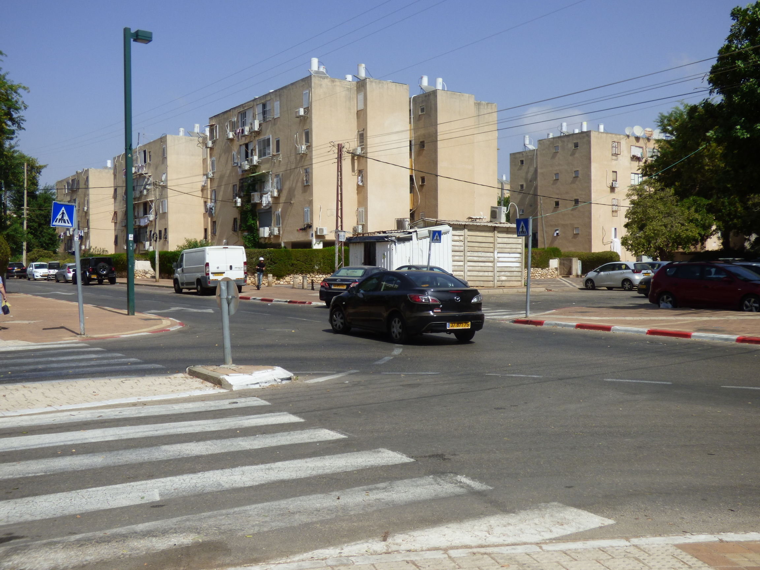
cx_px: 380
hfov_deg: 51.4
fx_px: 790
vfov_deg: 39.7
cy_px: 285
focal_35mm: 36
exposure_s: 1/1600
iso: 100
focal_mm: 6.18
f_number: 3.4
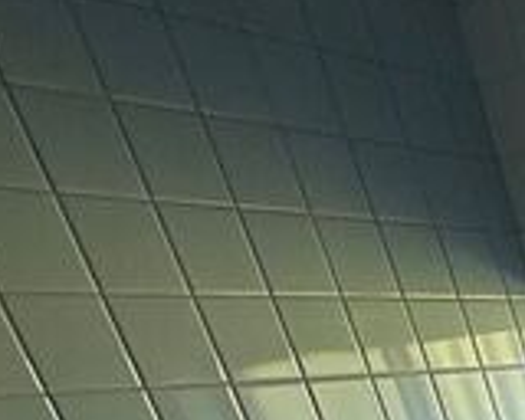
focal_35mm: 64
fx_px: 994
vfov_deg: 17.1
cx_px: 1053
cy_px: 851
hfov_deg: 18.7
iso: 320
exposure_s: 1/60
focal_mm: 2.22
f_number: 2.2
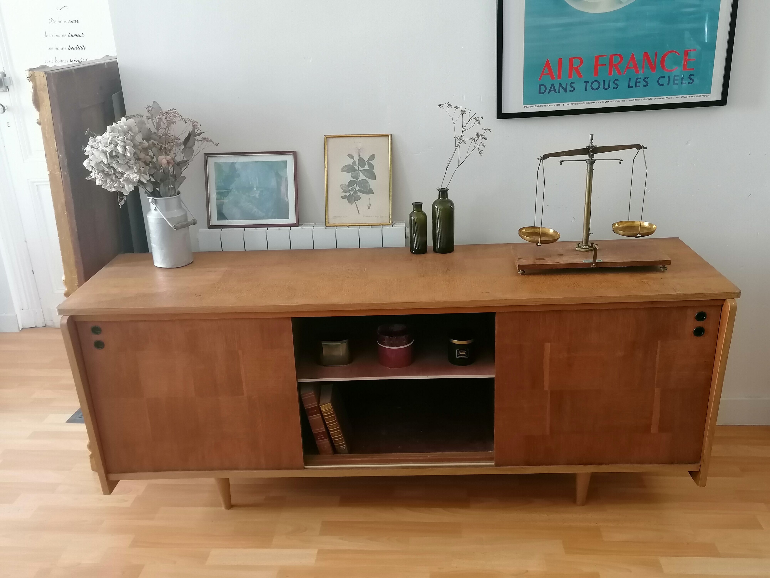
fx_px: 712
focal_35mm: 32
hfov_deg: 56.8
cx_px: 385
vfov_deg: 44.2
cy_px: 289
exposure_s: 1/33.3
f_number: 1.8
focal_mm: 4.75
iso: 320
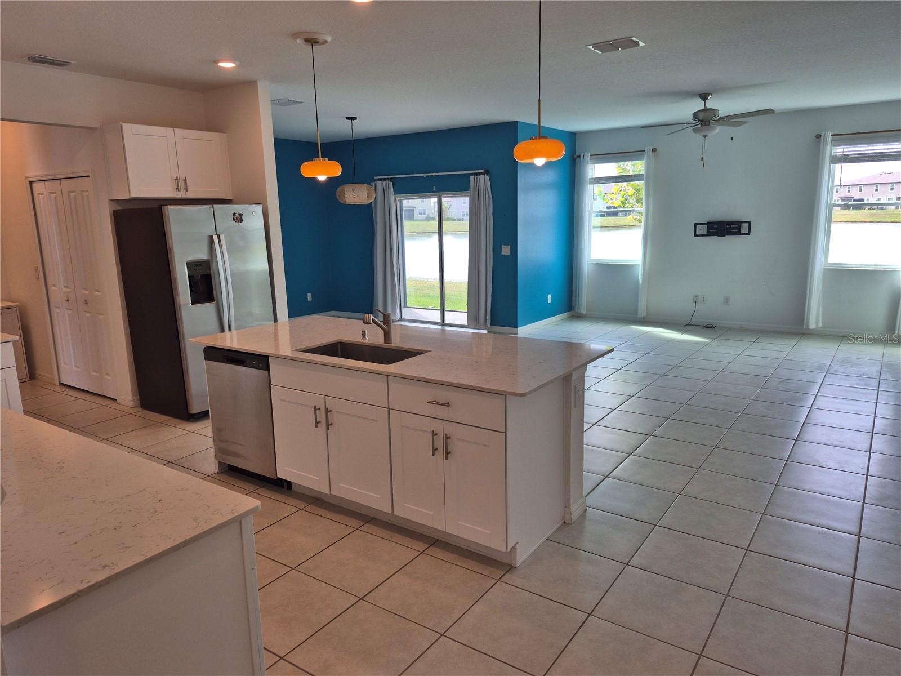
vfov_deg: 58.9
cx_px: 450
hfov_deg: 73.9
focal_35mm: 23
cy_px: 338
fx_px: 599
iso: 25
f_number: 1.8
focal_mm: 5.4
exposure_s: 1/138
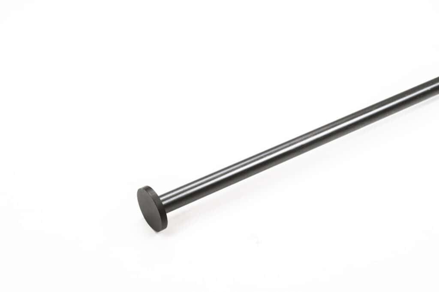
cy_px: 146
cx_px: 220
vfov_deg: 19.4
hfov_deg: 28.9
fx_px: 853
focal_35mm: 70
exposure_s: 1/80
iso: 200
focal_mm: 70
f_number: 8
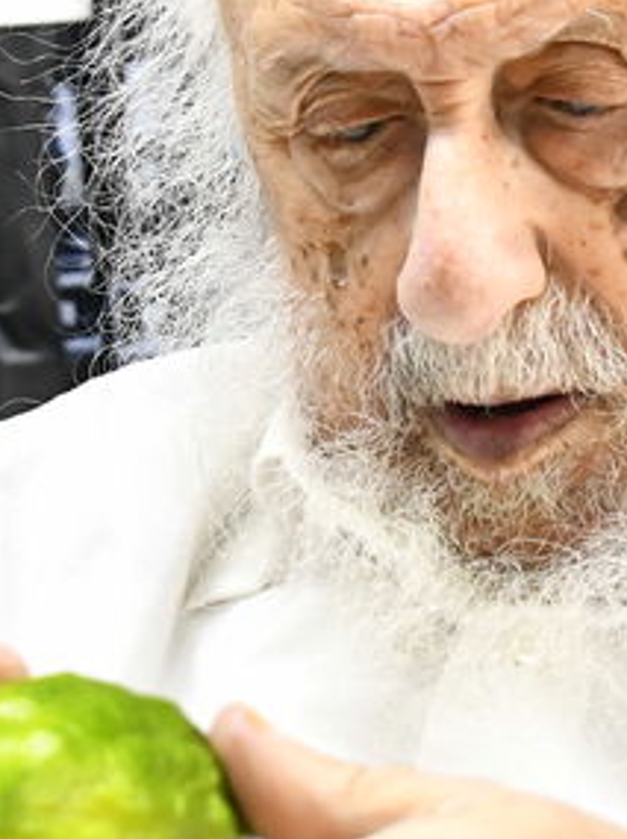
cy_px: 378
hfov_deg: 6.5
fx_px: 5495
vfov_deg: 8.7
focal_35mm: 227
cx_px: 574
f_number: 5.6
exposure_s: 1/160
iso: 2500
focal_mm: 48
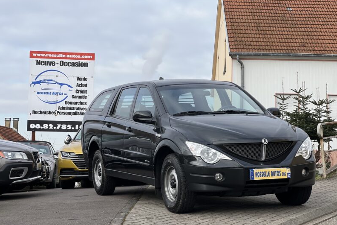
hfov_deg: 25.1
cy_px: 117
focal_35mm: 81
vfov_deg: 16.8
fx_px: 758
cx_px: 169
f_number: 2.8
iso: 32
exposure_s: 1/395
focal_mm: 9
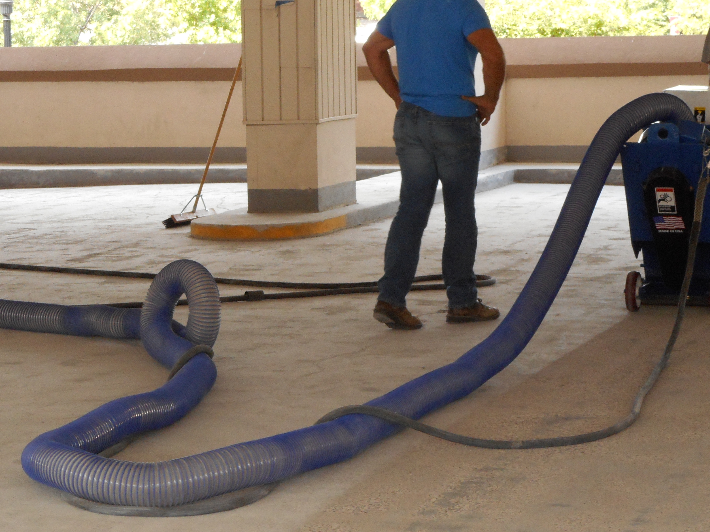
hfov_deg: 15.8
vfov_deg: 11.9
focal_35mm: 125
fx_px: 2564
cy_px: 283
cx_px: 271
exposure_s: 1/60
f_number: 5.5
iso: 200
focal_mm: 13.8
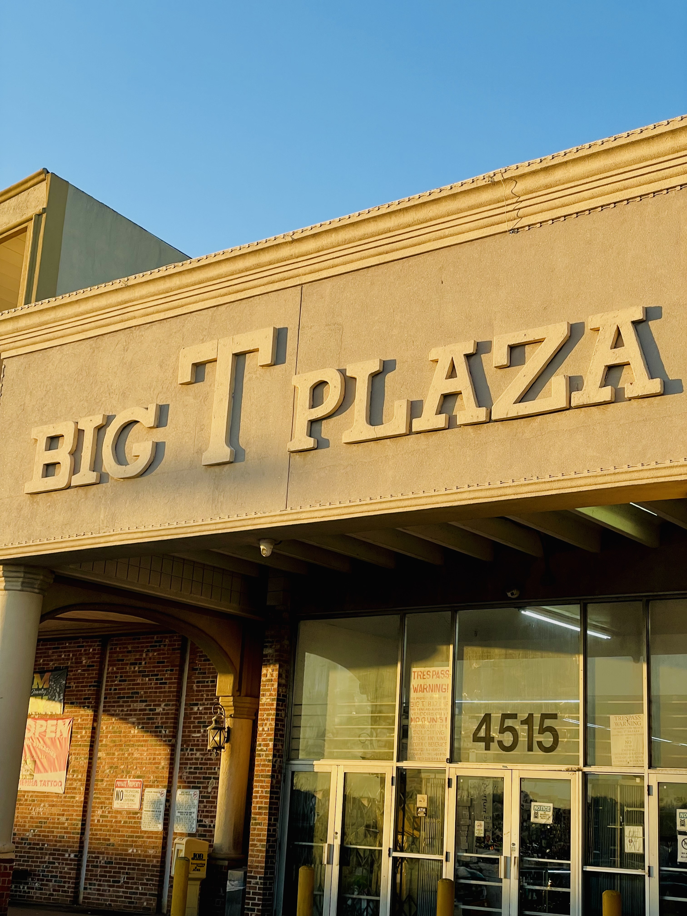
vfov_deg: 36.8
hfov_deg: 28.0
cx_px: 344
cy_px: 458
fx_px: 1376
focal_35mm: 52
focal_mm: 6
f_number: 2
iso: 25
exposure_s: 1/324
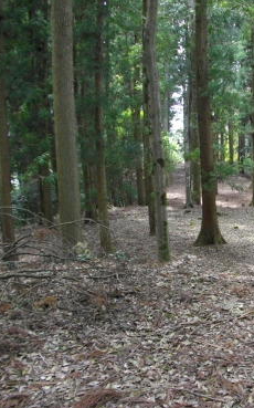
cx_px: 251
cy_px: 206
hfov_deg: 26.5
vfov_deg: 43.5
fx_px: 510
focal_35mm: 46
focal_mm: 5.7
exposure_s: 1/100
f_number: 2.9
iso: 204
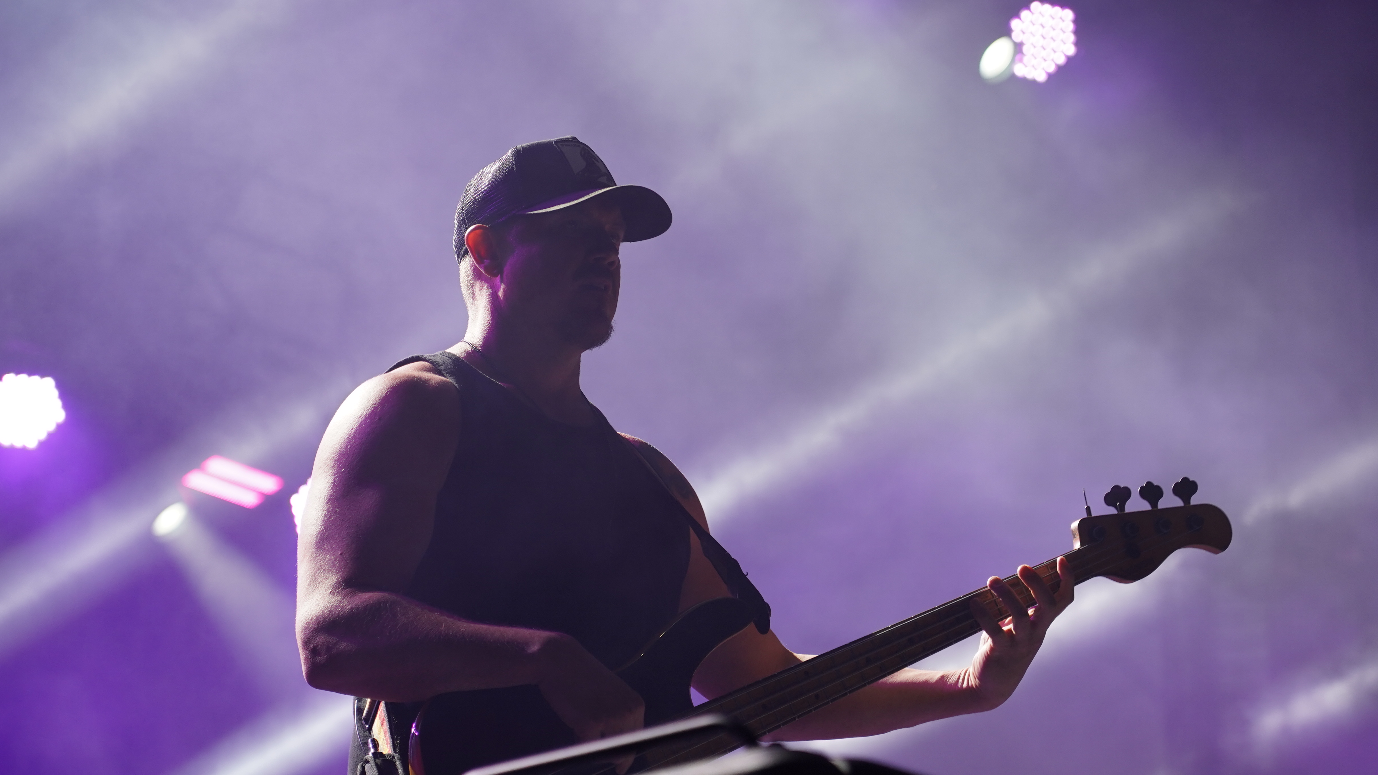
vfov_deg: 8.9
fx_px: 4969
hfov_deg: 15.8
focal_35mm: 136
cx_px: 608
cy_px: 496
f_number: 4
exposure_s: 1/160
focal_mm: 105
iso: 500
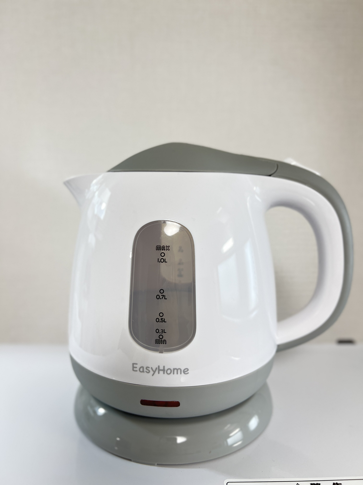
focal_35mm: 26
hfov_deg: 53.1
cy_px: 242
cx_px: 182
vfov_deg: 67.3
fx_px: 364
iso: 100
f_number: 1.5
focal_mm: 5.7
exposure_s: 1/100
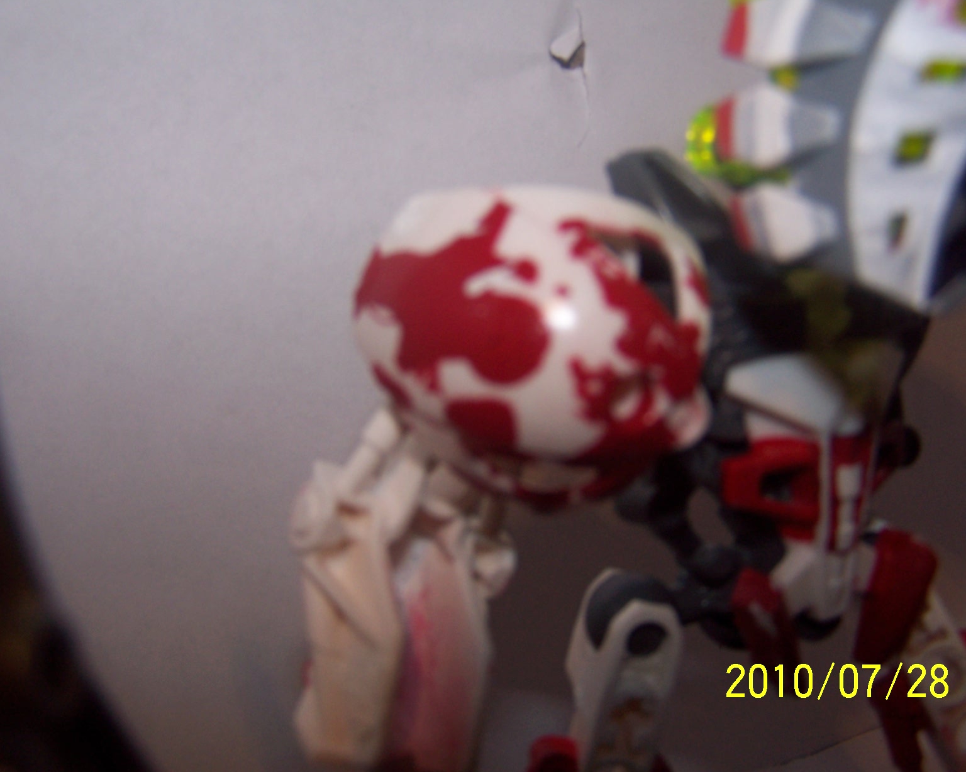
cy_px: 389
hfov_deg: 45.8
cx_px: 491
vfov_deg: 37.3
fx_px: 1143
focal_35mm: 40
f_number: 2.8
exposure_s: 1/60
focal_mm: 6.3
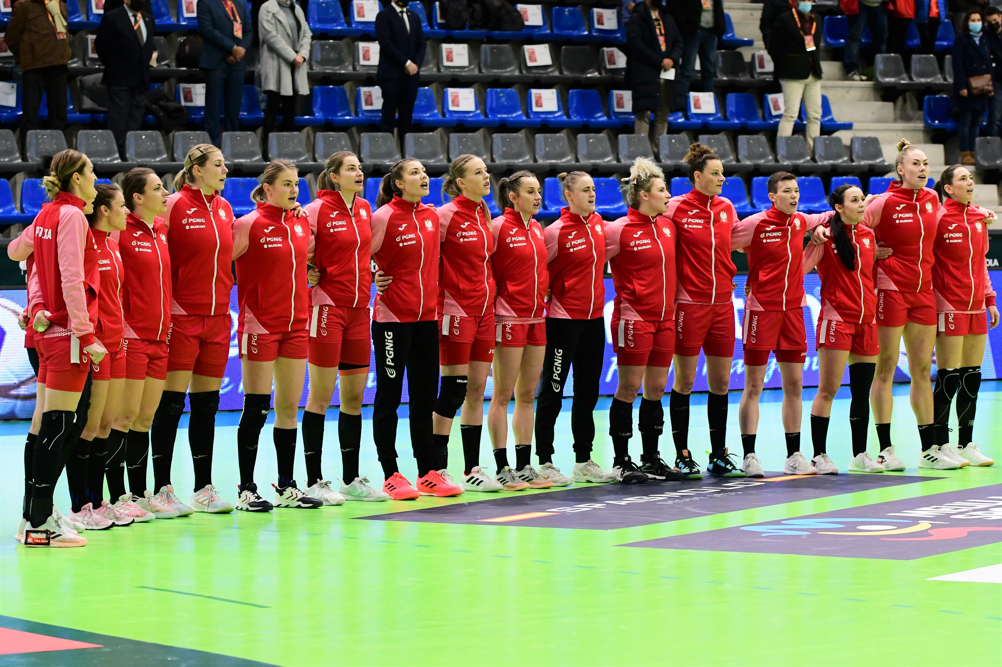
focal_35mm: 120
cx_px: 501
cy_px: 334
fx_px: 3339
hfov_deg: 17.1
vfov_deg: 11.4
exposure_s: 1/200
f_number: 2.8
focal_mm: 80
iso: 2000
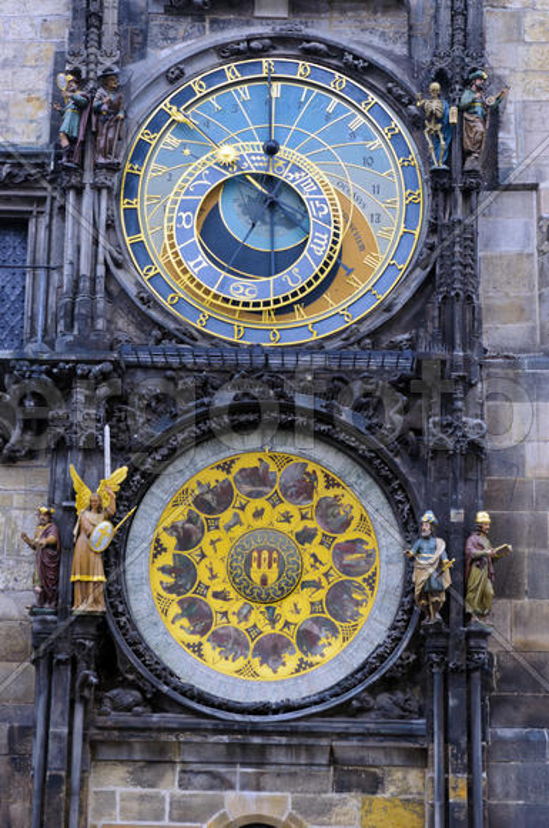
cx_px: 274
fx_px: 1721
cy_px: 414
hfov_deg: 18.1
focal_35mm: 75
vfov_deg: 27.0
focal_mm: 50
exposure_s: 1/60
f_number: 4.5
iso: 200
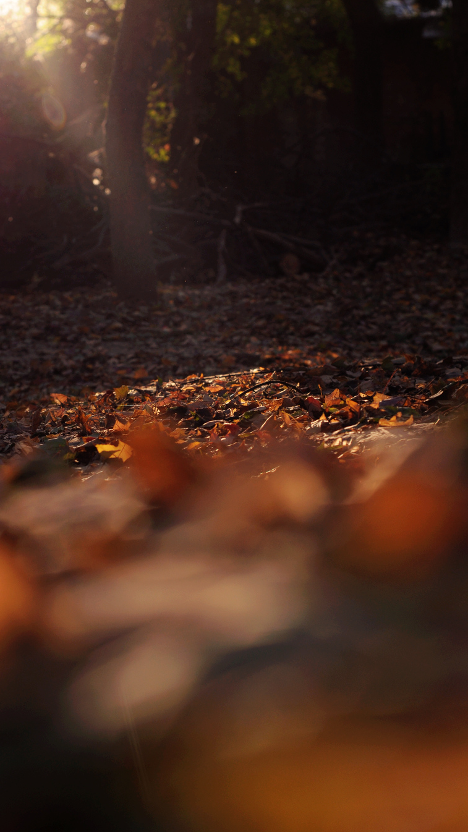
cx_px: 215
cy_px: 416
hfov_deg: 15.3
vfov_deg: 26.9
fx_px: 1743
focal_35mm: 79
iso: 200
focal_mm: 50
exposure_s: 1/80
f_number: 6.3
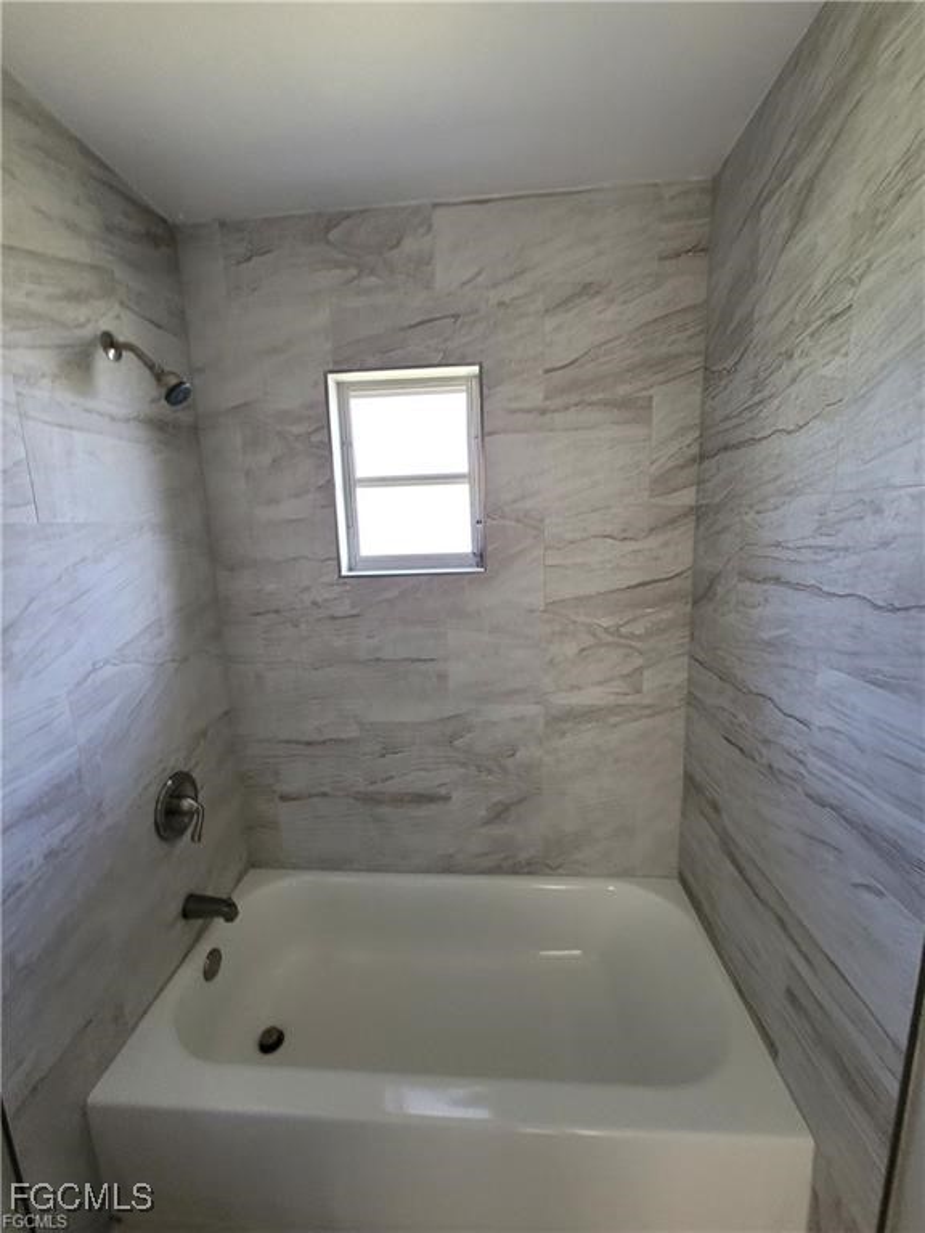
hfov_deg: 89.9
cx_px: 462
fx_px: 463
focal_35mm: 13
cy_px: 616
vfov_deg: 106.2
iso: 400
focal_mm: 2.2
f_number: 2.2
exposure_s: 1/40
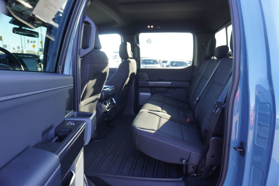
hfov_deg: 73.7
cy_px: 93
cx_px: 140
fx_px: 186
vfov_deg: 53.2
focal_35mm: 24
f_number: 4
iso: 160
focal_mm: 16
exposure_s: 1/60
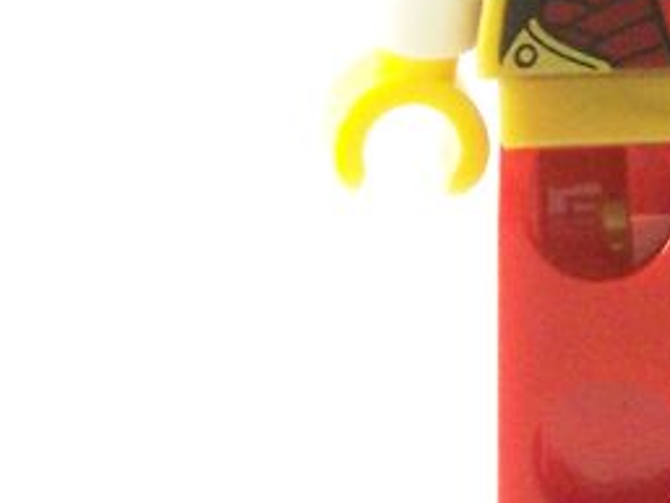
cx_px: 748
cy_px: -120
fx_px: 8094
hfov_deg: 4.7
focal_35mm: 418
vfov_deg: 3.6
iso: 400
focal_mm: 17.5
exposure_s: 1/60
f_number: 3.2
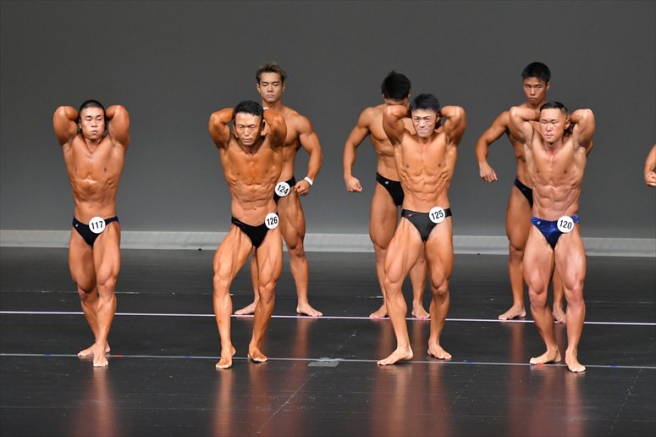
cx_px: 328
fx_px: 4644
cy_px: 218
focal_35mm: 255
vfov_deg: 5.4
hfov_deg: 8.1
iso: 5000
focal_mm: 170
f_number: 5.6
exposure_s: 1/400
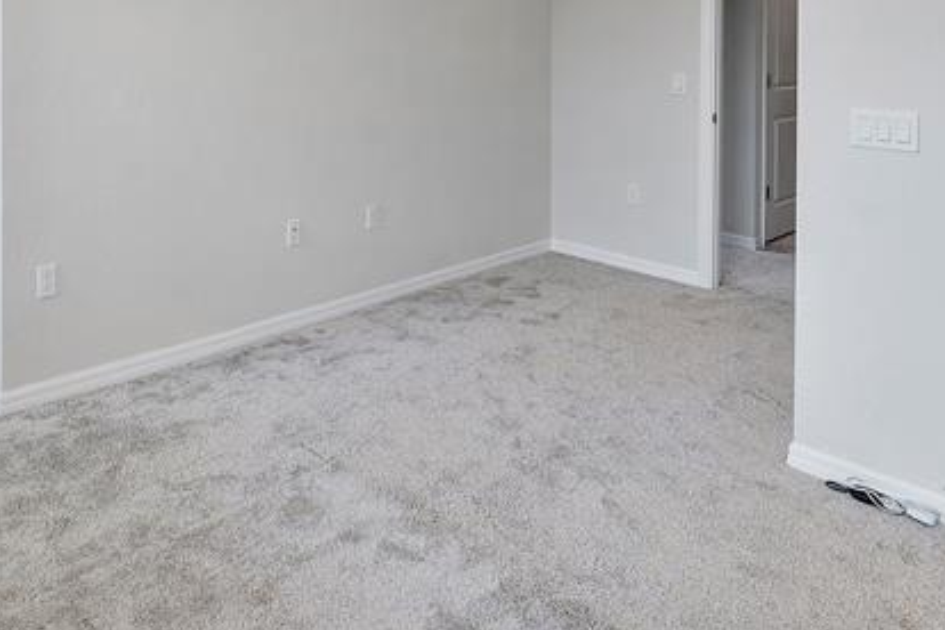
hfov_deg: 61.4
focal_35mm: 29
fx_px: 761
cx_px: 281
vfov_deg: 40.8
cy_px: 40
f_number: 11
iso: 160
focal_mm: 10
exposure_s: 1/13
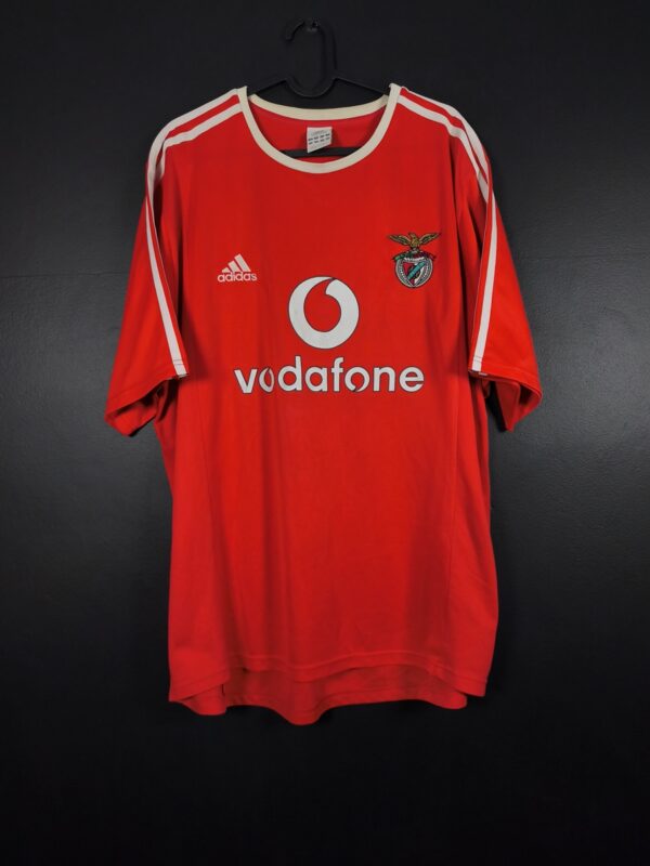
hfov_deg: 58.9
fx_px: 576
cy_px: 433
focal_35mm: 23
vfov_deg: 73.9
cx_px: 325
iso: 400
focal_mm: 6.57
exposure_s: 1/160
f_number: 1.6
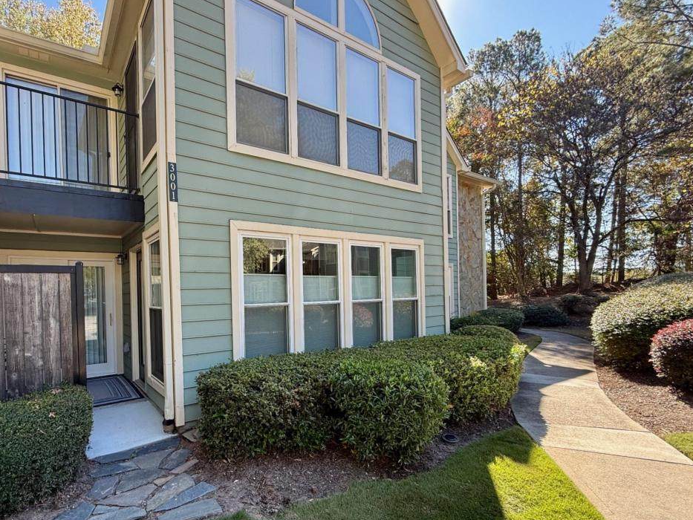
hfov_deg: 86.7
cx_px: 279
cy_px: 297
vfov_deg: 71.2
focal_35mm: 18
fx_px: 360
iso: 50
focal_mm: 2.22
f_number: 2.2
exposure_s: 1/179
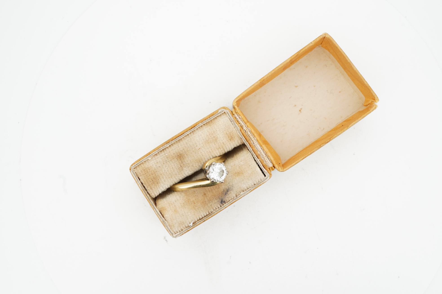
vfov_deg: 29.9
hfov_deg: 43.6
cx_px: 221
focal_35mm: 45
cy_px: 147
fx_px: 552
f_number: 22
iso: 125
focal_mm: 30
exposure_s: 1/50
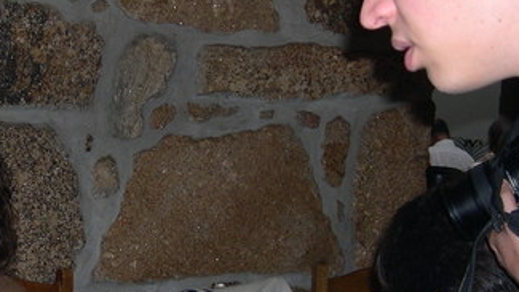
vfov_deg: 11.9
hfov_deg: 20.5
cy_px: 142
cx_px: 54
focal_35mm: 102
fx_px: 1404
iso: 104
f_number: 2.8
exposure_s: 1/60
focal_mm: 8
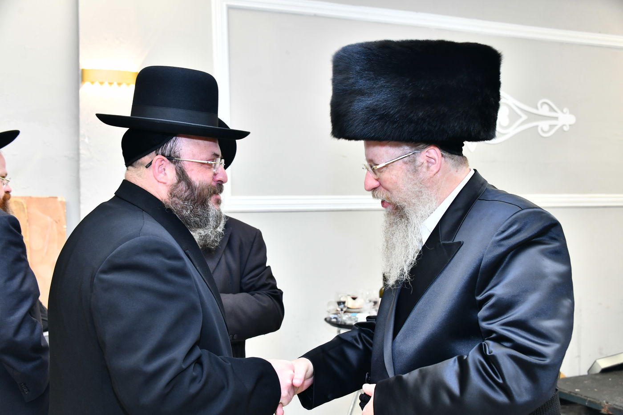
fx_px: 692
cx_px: 312
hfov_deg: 48.5
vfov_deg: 33.4
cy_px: 208
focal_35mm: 40
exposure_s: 1/125
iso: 1250
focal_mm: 40
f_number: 5.6
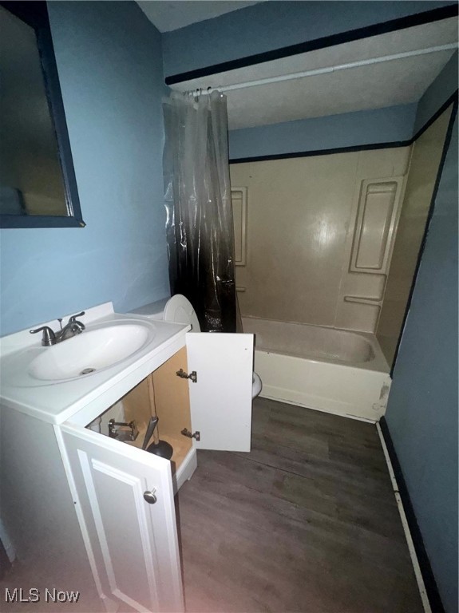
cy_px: 306
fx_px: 248
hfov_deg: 85.6
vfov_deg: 102.1
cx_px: 230
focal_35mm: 14
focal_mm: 2.22
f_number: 2.2
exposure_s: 1/28
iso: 160
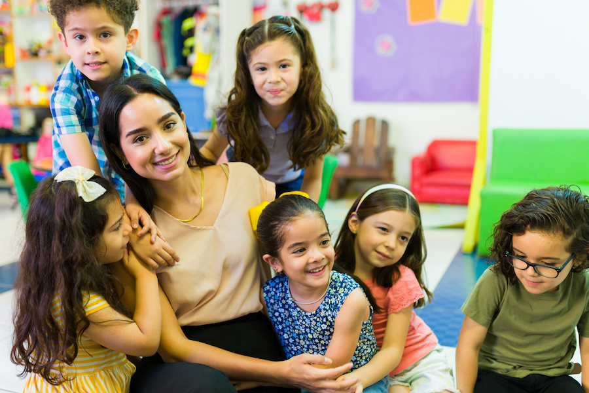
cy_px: 196
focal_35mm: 35
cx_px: 294
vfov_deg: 37.9
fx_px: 573
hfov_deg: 54.4
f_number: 1.6
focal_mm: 35
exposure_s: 1/125
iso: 500
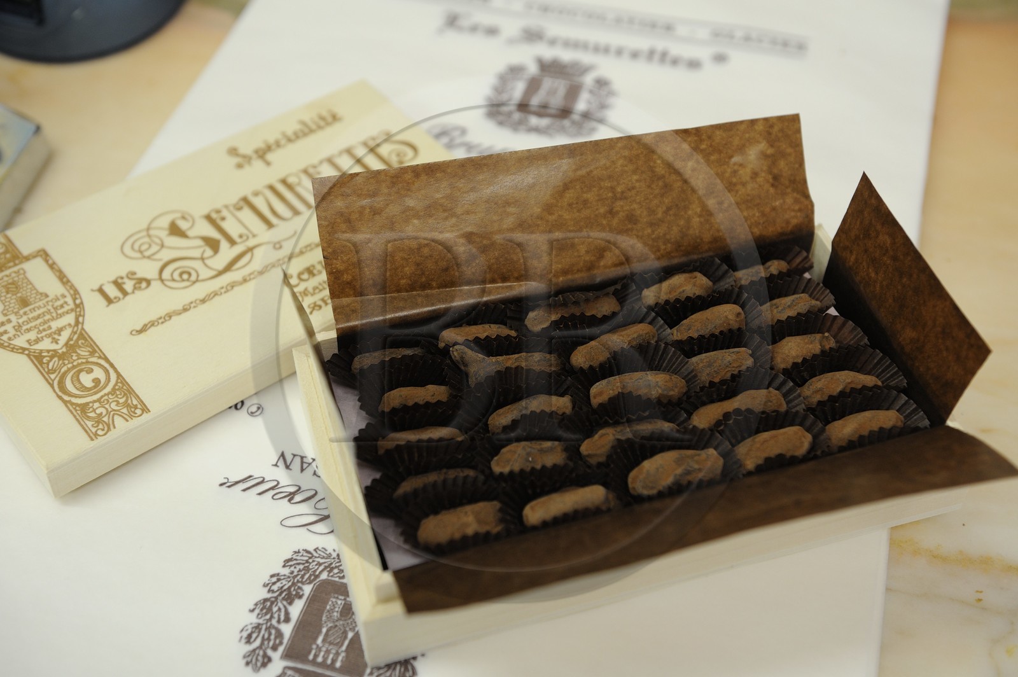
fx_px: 1356
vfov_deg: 28.0
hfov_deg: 41.1
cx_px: 509
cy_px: 338
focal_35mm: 48
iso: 800
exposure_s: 1/50
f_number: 4
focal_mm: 48
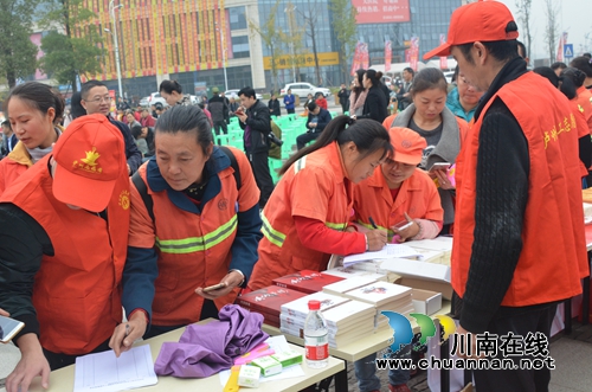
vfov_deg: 31.7
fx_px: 689
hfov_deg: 46.5
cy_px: 196
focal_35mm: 42
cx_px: 296
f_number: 8
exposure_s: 1/250
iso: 1250
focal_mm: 28
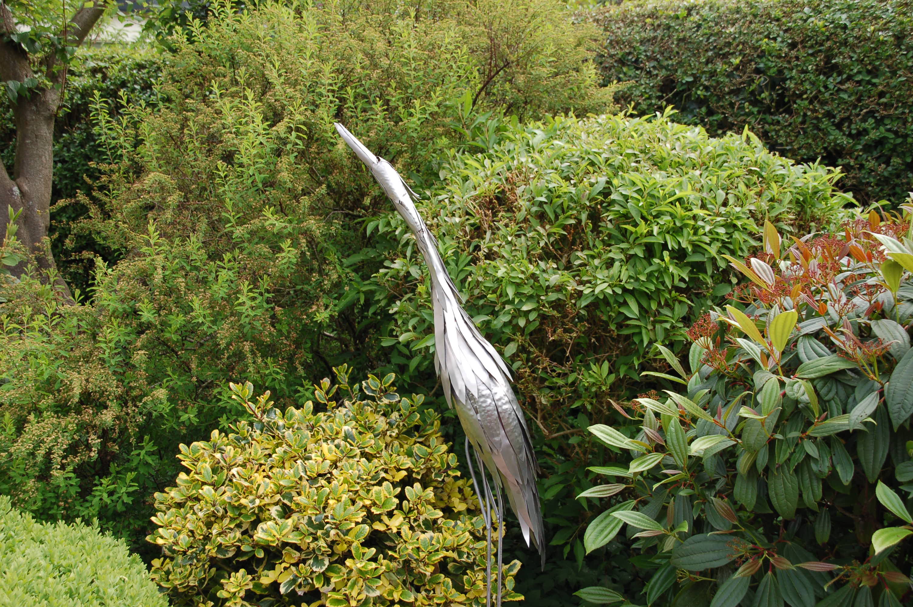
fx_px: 1178
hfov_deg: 42.4
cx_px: 456
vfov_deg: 28.9
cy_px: 304
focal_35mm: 46
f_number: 6.3
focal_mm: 31
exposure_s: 1/160
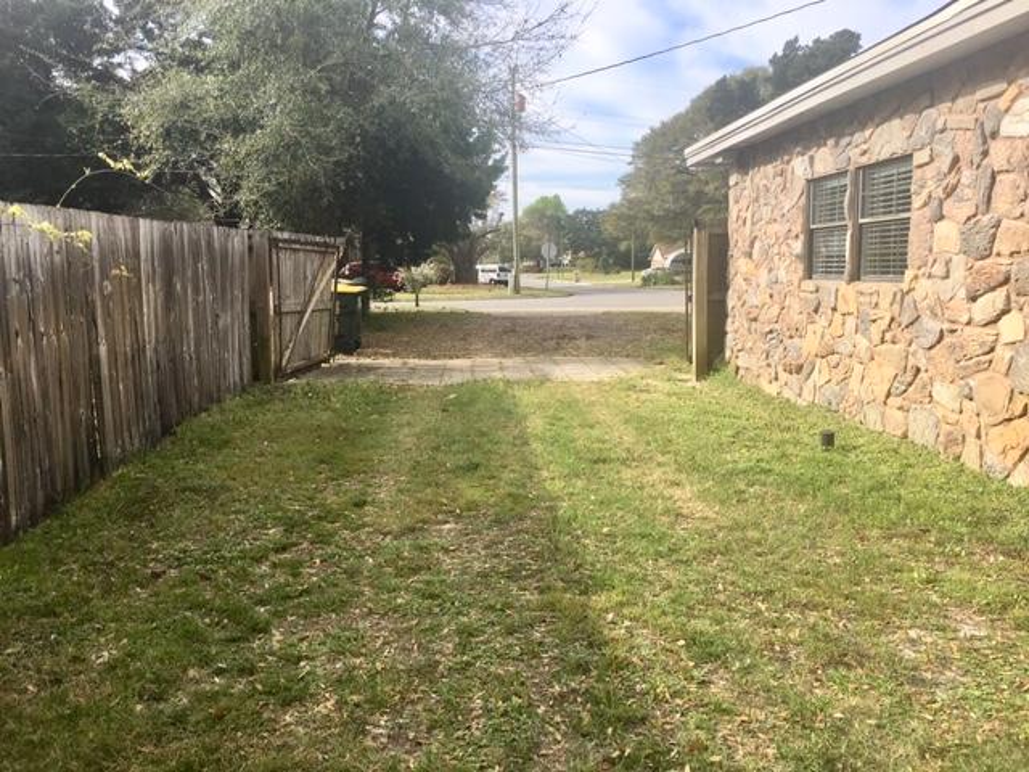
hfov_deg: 61.7
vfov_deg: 48.2
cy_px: 386
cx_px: 514
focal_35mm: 29
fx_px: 862
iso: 25
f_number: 2.2
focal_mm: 4.15
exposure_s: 1/1012
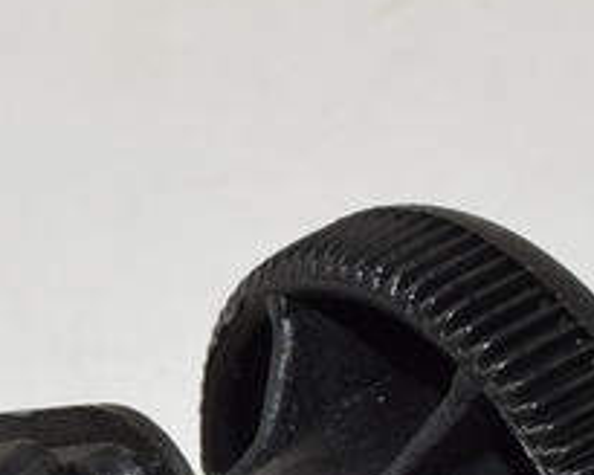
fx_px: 5801
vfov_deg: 4.6
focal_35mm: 330
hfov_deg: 5.8
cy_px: 1033
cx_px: -188
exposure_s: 1/40
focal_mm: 40
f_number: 14
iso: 160
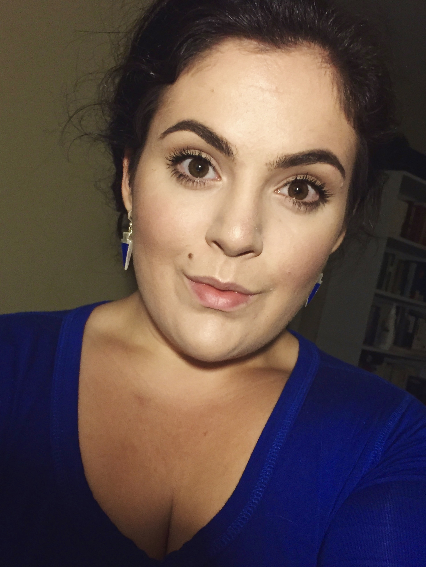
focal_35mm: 29
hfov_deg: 48.2
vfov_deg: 61.7
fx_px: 476
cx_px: 213
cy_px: 284
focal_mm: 4.15
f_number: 2.2
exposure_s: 1/17
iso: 250
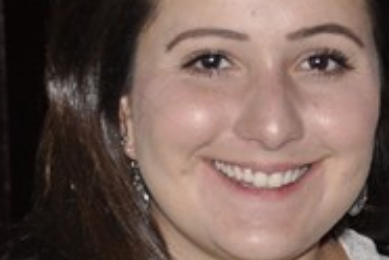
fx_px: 3043
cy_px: 335
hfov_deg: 7.2
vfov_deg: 4.9
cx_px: 554
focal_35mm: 282
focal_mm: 35
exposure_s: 1/60
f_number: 4.5
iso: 400
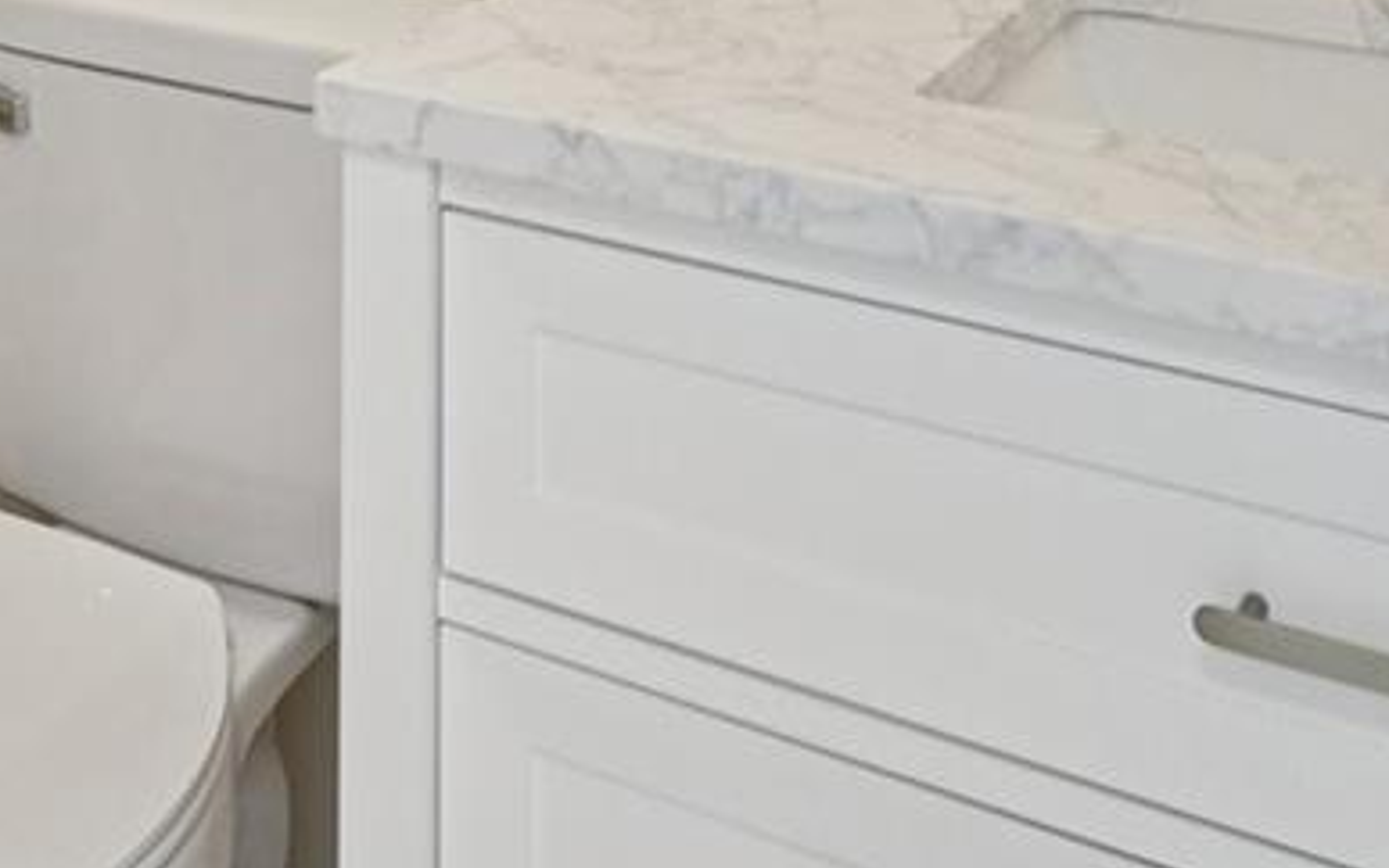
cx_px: 284
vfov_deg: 18.4
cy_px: -576
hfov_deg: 33.6
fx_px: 2234
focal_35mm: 59
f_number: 8
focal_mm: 14
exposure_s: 1/50
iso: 400
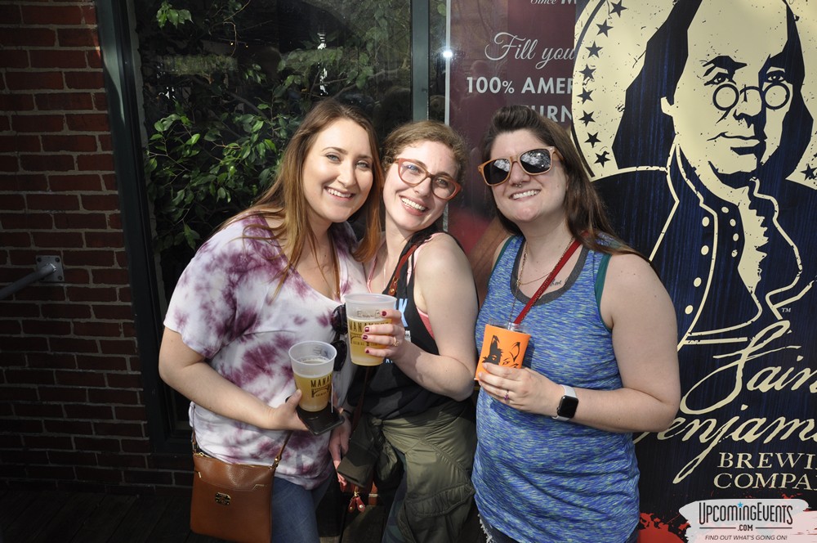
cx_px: 408
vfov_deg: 47.8
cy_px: 272
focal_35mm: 27
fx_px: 612
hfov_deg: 67.4
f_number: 9
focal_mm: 18
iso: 400
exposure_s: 1/200
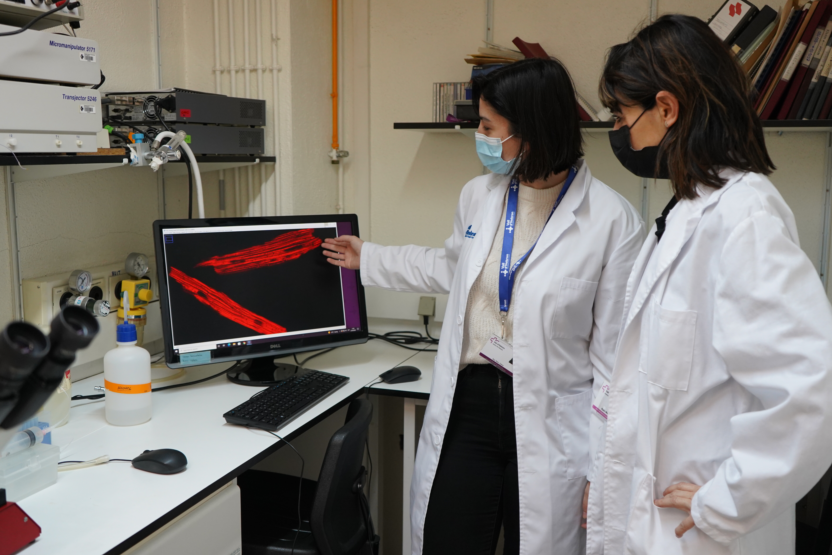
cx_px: 413
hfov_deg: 51.9
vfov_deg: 35.9
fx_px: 855
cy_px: 283
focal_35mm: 37
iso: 1600
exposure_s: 1/160
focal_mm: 35
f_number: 4
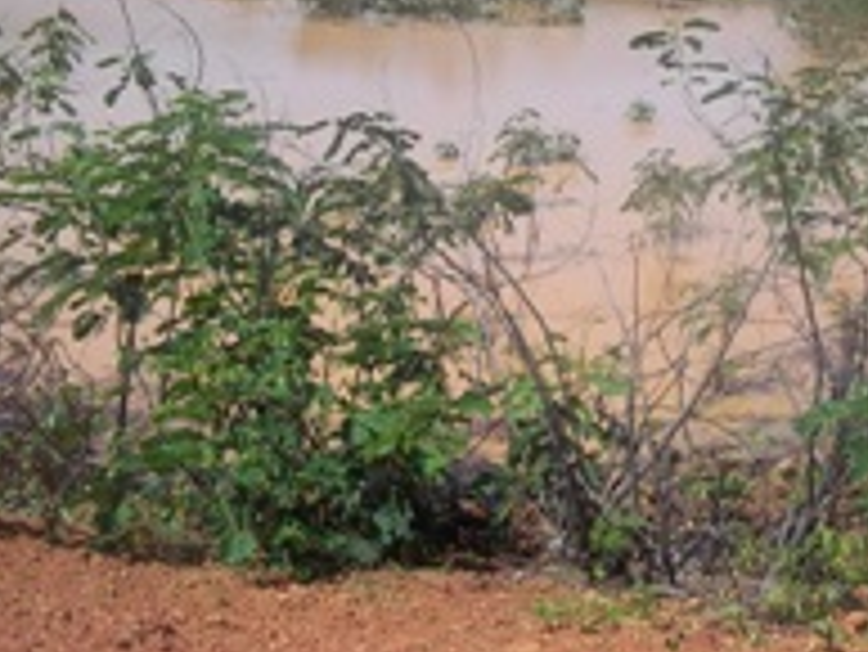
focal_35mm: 58
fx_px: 1455
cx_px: 675
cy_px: 173
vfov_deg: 25.0
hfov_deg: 32.4
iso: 80
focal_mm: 5.7
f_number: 5.5
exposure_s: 1/400
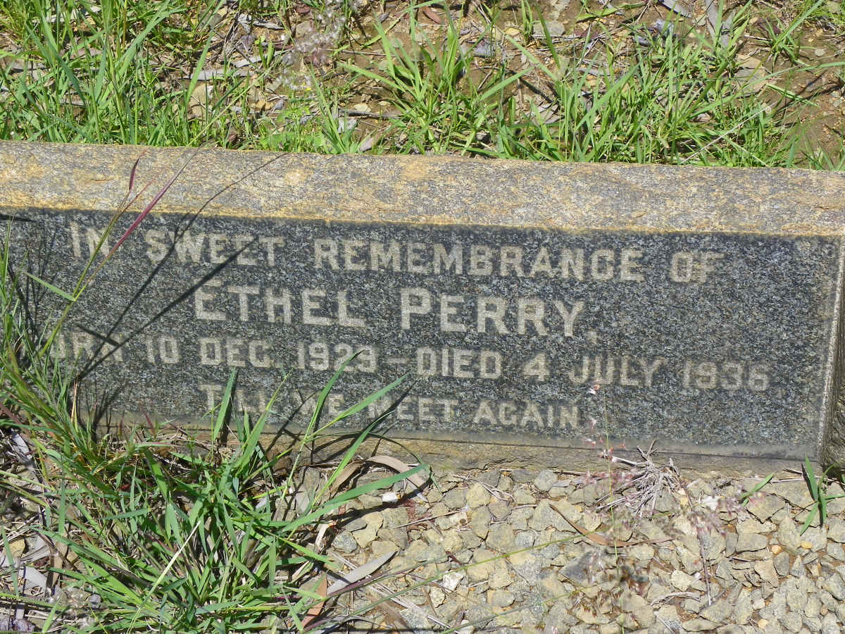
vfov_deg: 20.2
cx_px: 422
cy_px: 317
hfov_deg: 26.7
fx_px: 1782
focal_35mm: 73
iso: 64
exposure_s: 1/250
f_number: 5
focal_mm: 13
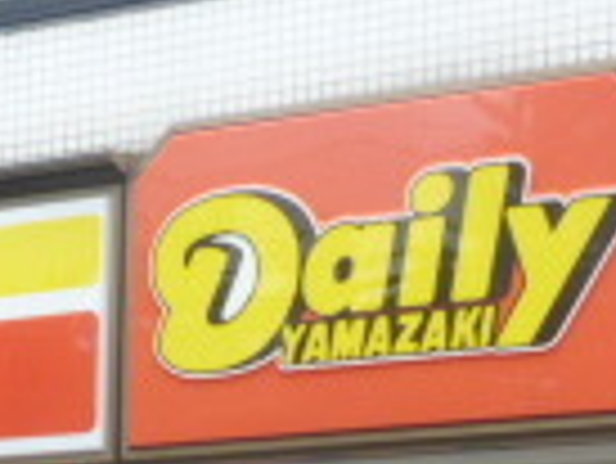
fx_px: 2404
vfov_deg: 10.6
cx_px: 103
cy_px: 716
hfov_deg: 14.5
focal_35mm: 135
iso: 100
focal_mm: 5.2
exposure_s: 1/200
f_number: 4
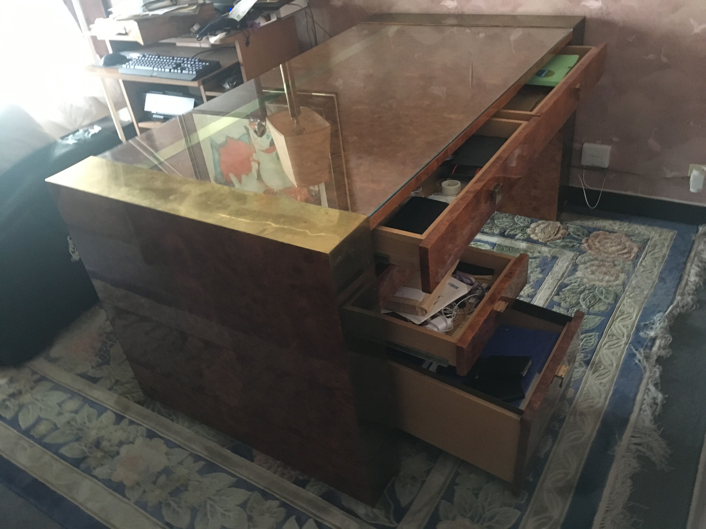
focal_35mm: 29
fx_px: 591
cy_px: 264
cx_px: 353
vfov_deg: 48.2
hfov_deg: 61.7
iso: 250
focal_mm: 4.15
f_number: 2.2
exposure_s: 1/17
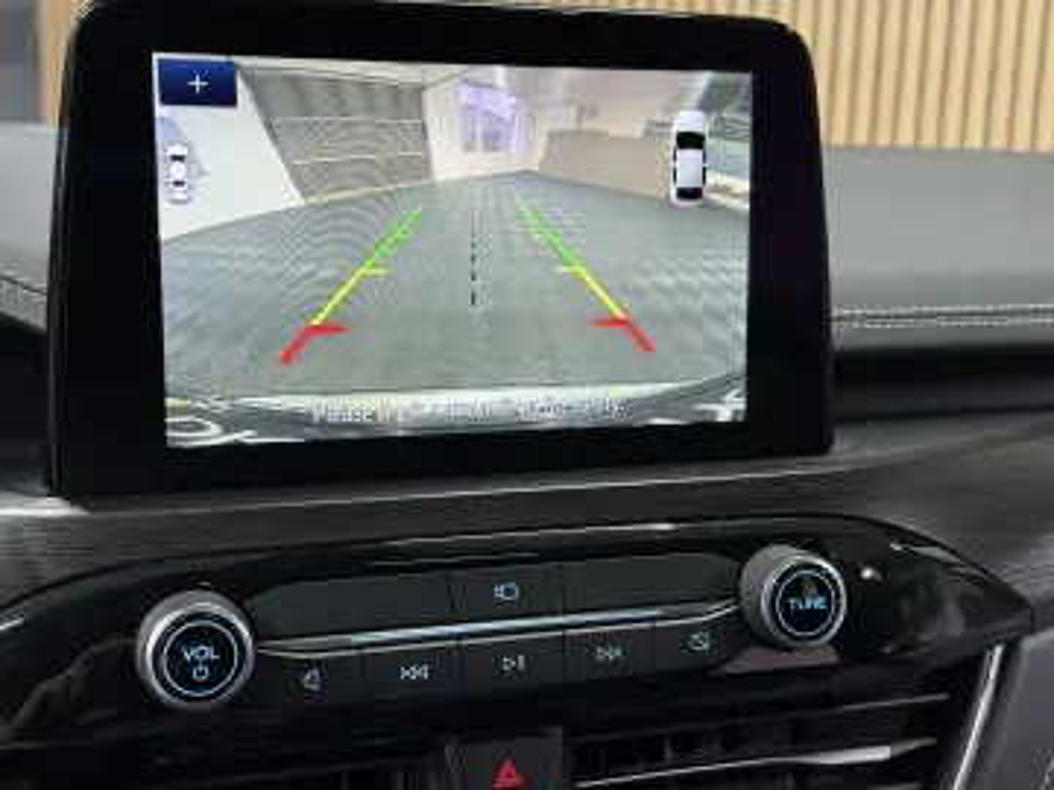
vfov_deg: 30.3
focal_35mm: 48
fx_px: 1462
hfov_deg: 39.7
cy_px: 395
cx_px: 527
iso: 250
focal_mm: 6.76
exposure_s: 1/50
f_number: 1.78
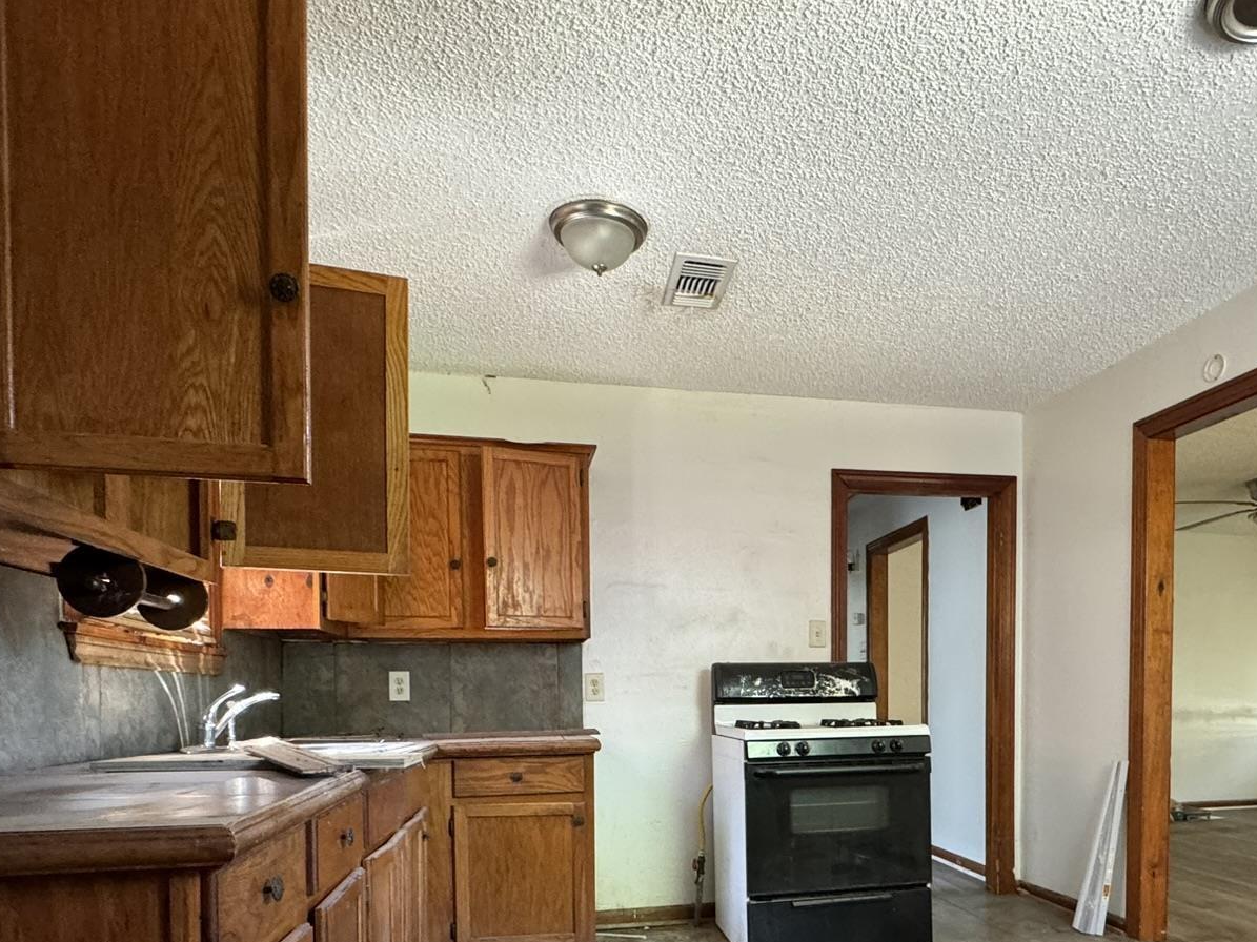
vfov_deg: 53.8
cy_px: 722
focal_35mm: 24
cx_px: 749
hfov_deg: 70.9
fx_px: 871
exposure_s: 1/60
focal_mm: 2.22
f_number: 2.2
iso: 500
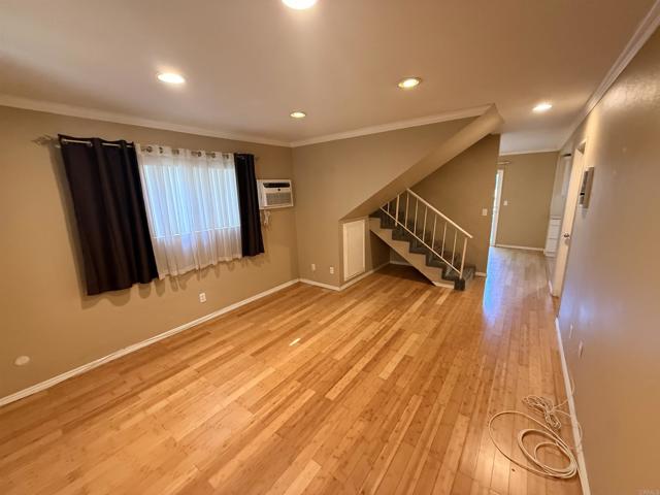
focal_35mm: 14
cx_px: 330
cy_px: 248
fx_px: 267
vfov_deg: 85.7
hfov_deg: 102.1
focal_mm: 2.22
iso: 640
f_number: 2.2
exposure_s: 1/60
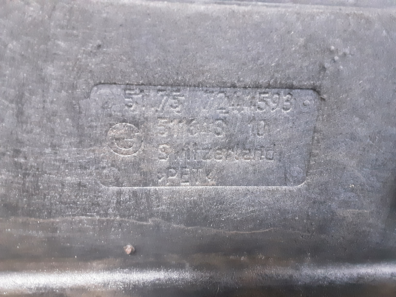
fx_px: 309
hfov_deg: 65.3
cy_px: 148
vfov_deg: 51.4
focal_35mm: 27
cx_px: 198
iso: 800
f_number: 1.9
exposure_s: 1/20
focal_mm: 2.91
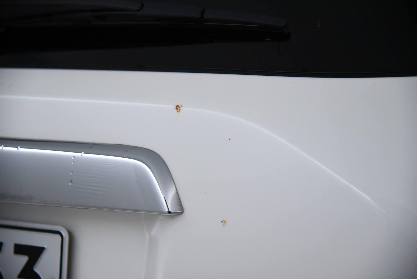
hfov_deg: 27.0
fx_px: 869
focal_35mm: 75
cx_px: 208
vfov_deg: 18.2
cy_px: 140
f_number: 4
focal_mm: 75
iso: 4000
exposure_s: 1/640
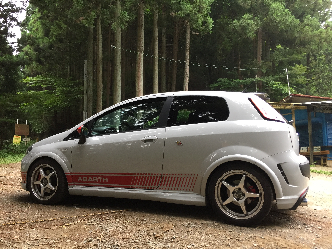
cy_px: 124
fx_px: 278
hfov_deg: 61.7
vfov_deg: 48.2
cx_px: 166
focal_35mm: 29
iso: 50
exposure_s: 1/30
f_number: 2.2
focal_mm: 4.15
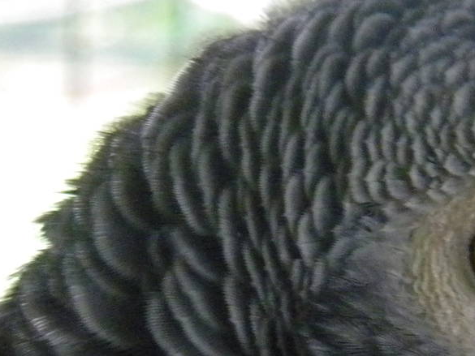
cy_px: 305
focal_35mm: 227
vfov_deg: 6.5
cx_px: 555
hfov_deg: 8.6
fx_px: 3116
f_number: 4.5
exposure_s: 1/51.7
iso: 800
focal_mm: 15.1
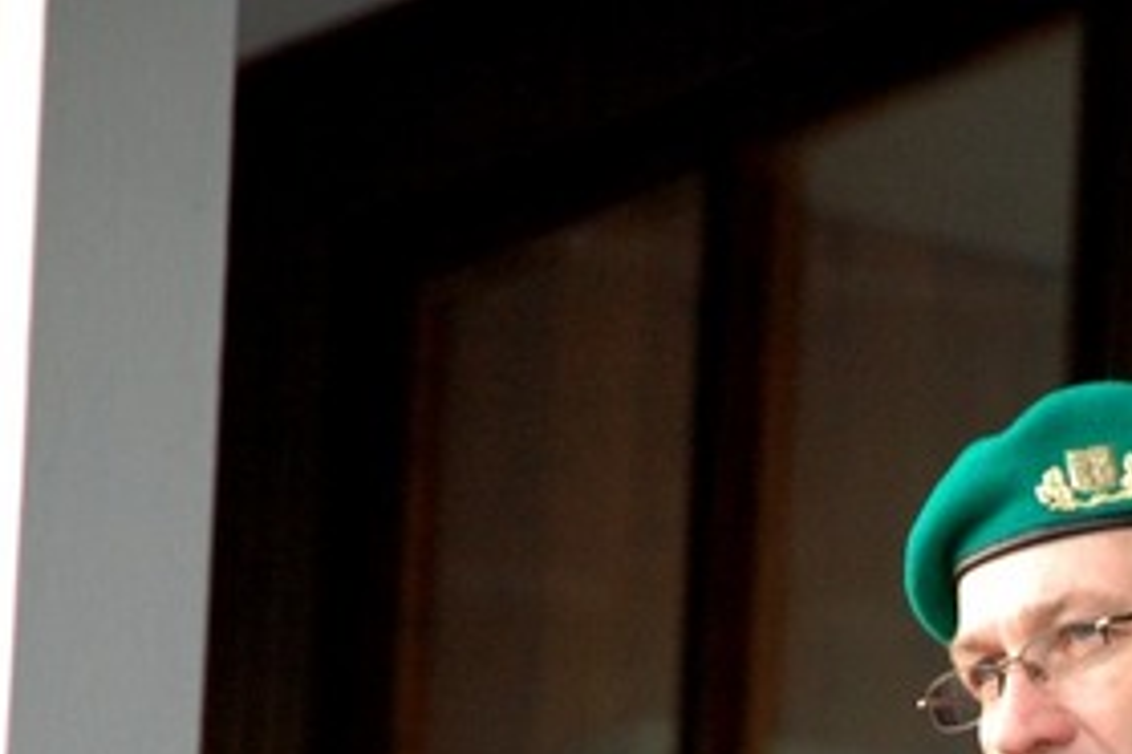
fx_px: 21632
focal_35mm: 688
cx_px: 1083
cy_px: 859
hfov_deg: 3.0
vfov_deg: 2.0
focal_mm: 200
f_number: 5.6
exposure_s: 1/60
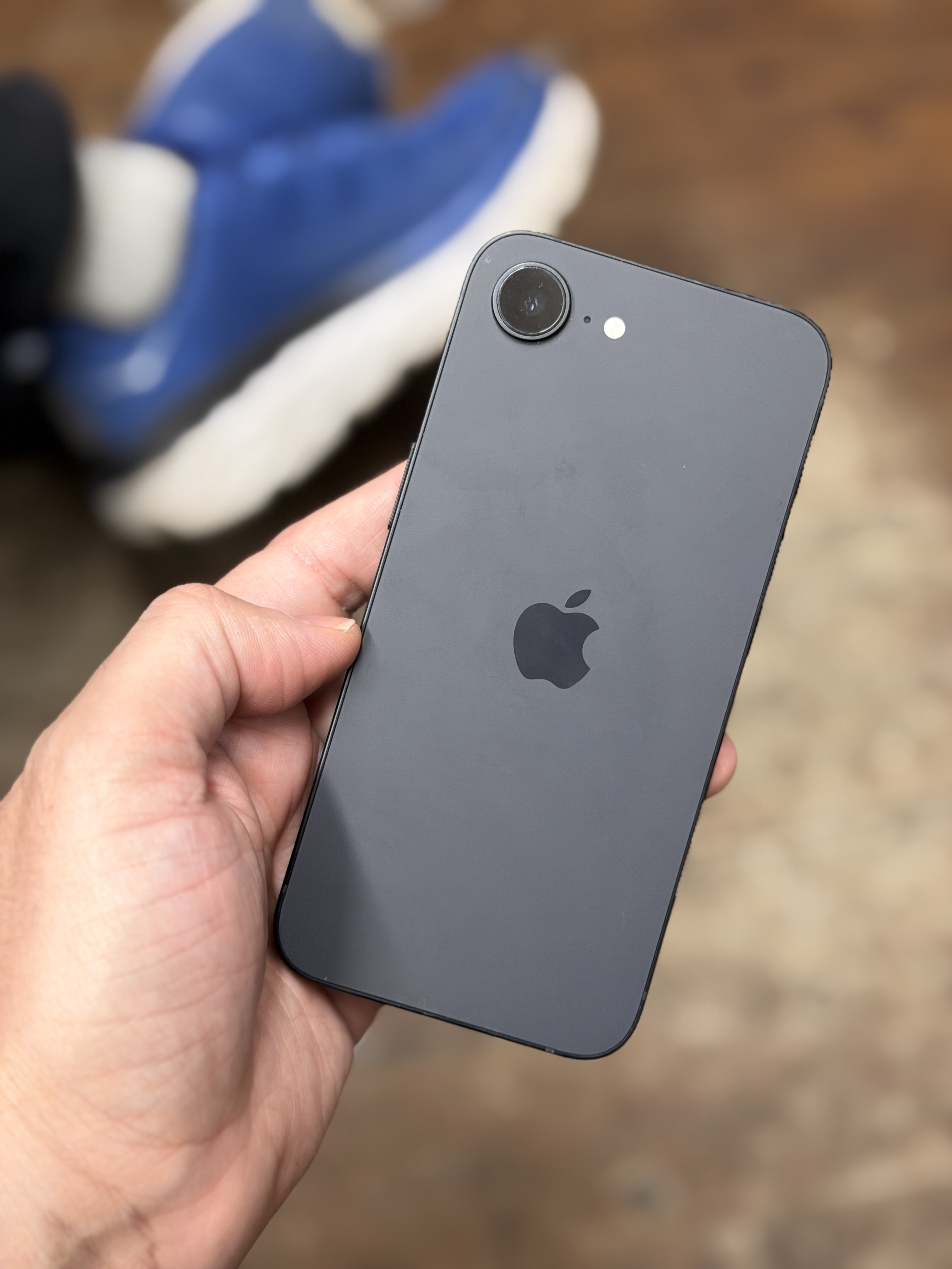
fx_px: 1760
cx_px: 476
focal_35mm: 48
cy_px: 634
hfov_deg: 30.3
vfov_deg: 39.7
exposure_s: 1/40
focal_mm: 6.76
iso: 200
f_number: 1.78
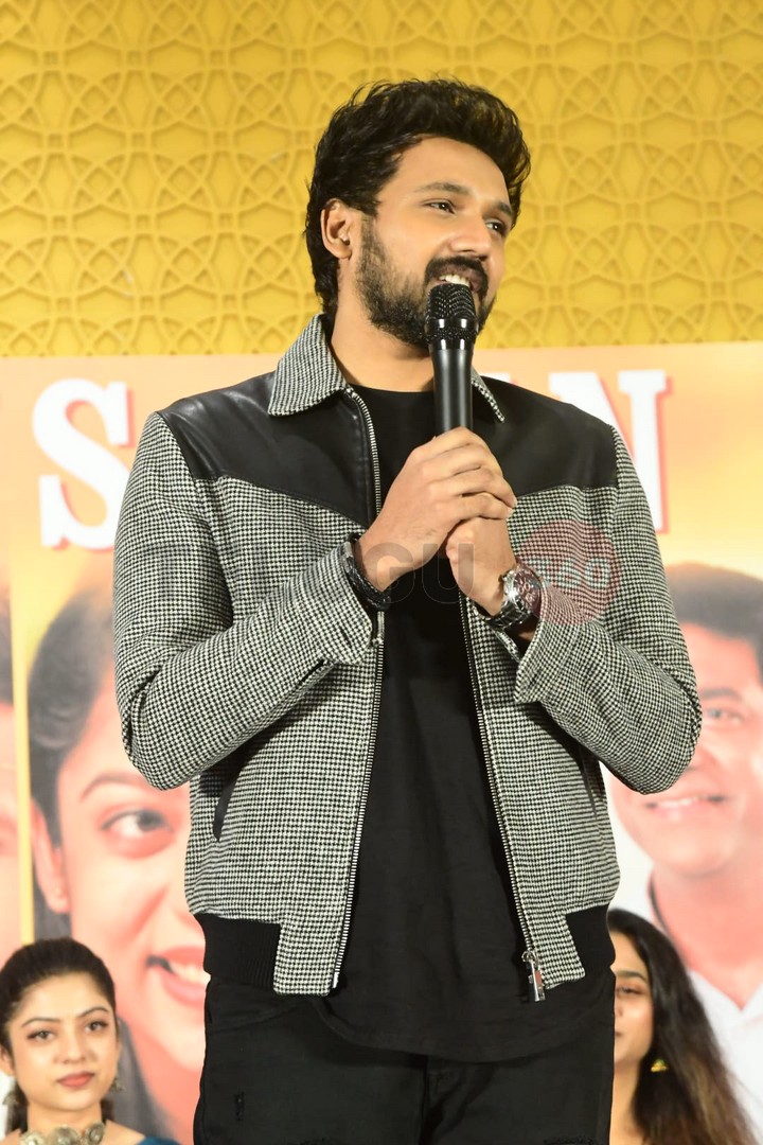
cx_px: 382
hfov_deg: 8.3
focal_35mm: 165
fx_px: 5245
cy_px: 572
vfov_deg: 12.5
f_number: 6.3
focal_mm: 110
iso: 4000
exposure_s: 1/125
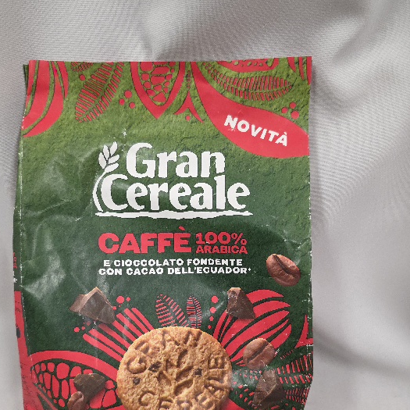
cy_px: 260
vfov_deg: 51.9
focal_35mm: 31
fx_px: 415
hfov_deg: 52.4
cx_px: 185
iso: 500
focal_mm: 6.3
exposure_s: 1/101
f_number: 1.7
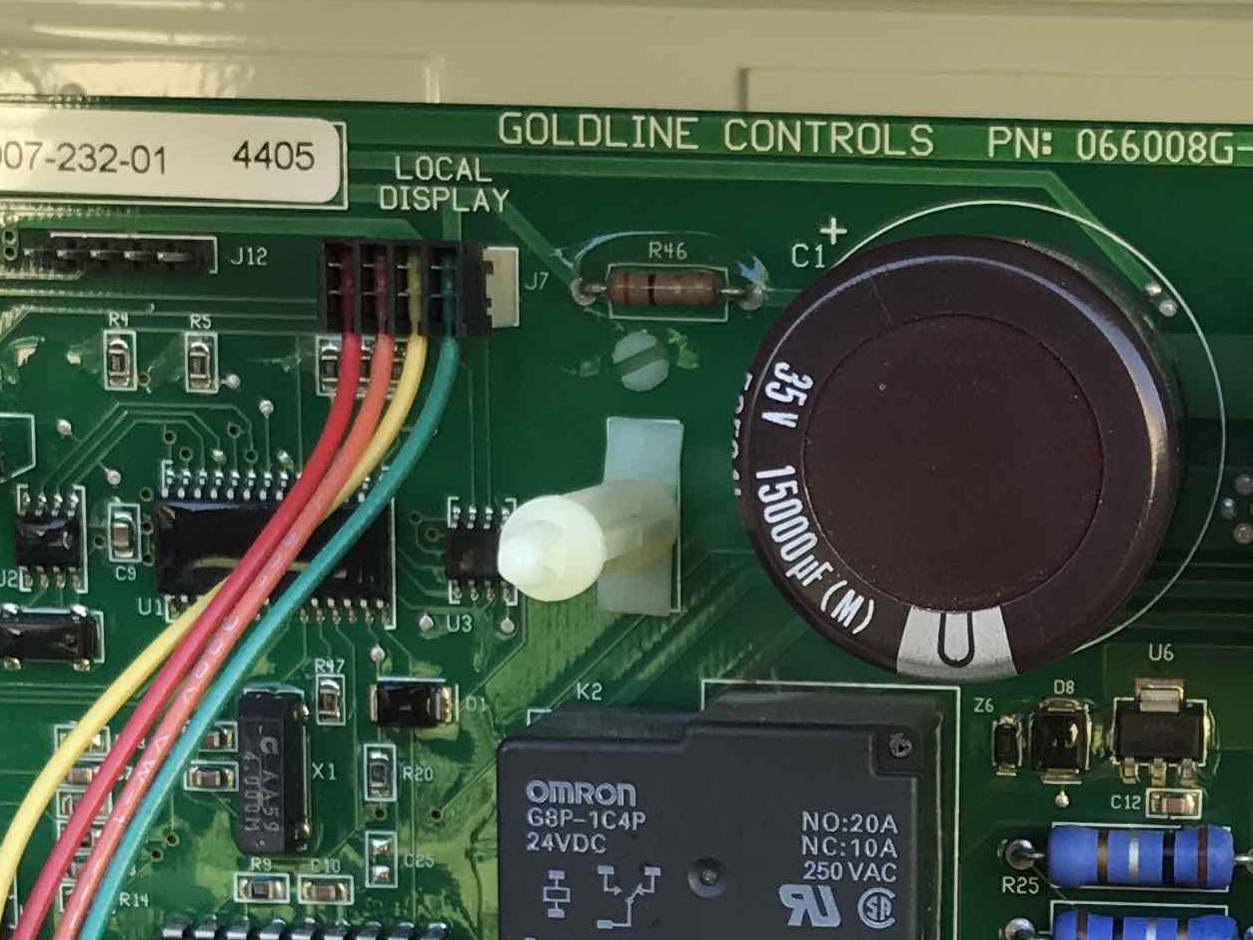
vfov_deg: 16.2
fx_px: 3258
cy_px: 861
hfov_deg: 21.3
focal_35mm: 90
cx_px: 1142
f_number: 1.8
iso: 25
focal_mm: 3.99
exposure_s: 1/120
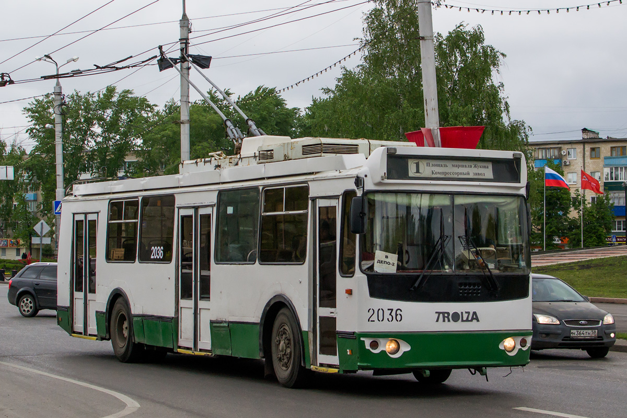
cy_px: 209
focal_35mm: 52
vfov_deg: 25.8
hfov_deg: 37.9
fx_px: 914
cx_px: 314
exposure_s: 1/1000
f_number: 6.3
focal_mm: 35
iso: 400
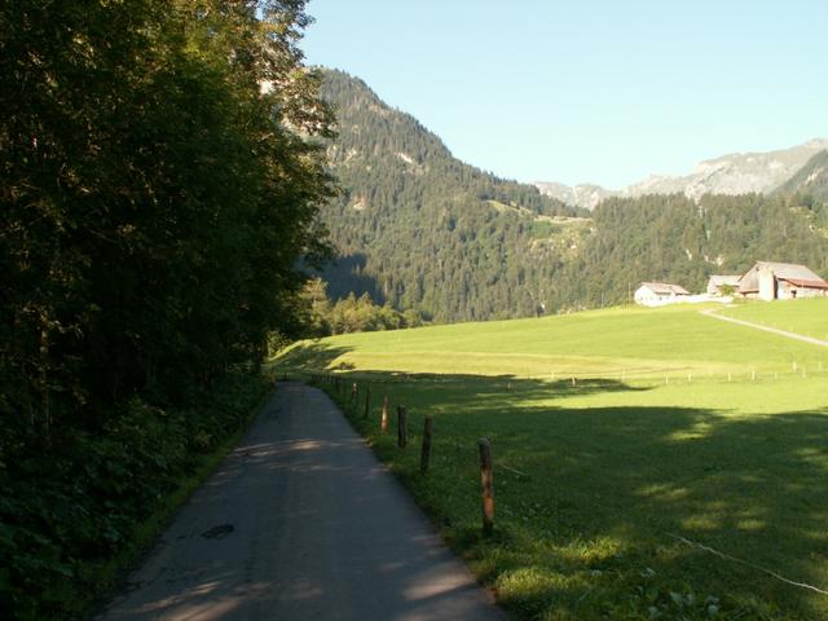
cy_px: 310
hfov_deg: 52.6
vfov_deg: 40.7
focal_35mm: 35
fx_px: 837
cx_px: 414
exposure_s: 1/100
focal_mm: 5.86
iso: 50
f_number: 5
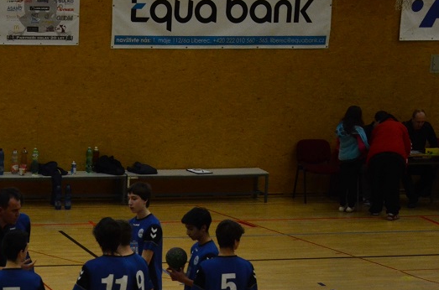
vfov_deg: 8.7
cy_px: 321
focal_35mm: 155
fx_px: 1887
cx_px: 82
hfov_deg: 13.2
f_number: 4.8
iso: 800
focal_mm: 45
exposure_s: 1/400
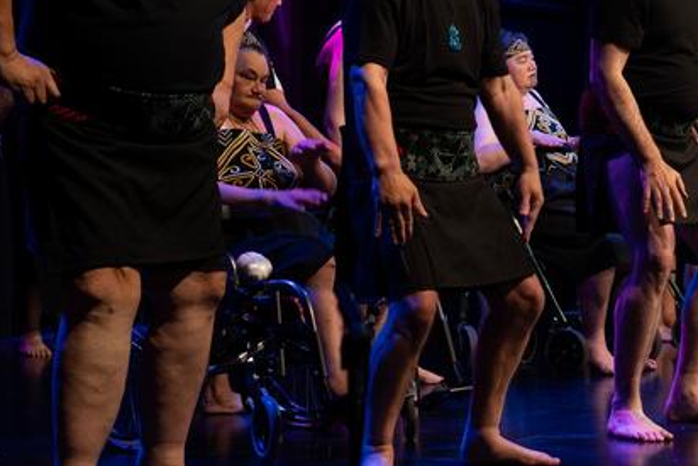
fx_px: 1881
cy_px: 152
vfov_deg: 14.1
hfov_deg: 20.5
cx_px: 644
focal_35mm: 97
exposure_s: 1/250
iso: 1600
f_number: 4
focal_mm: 50
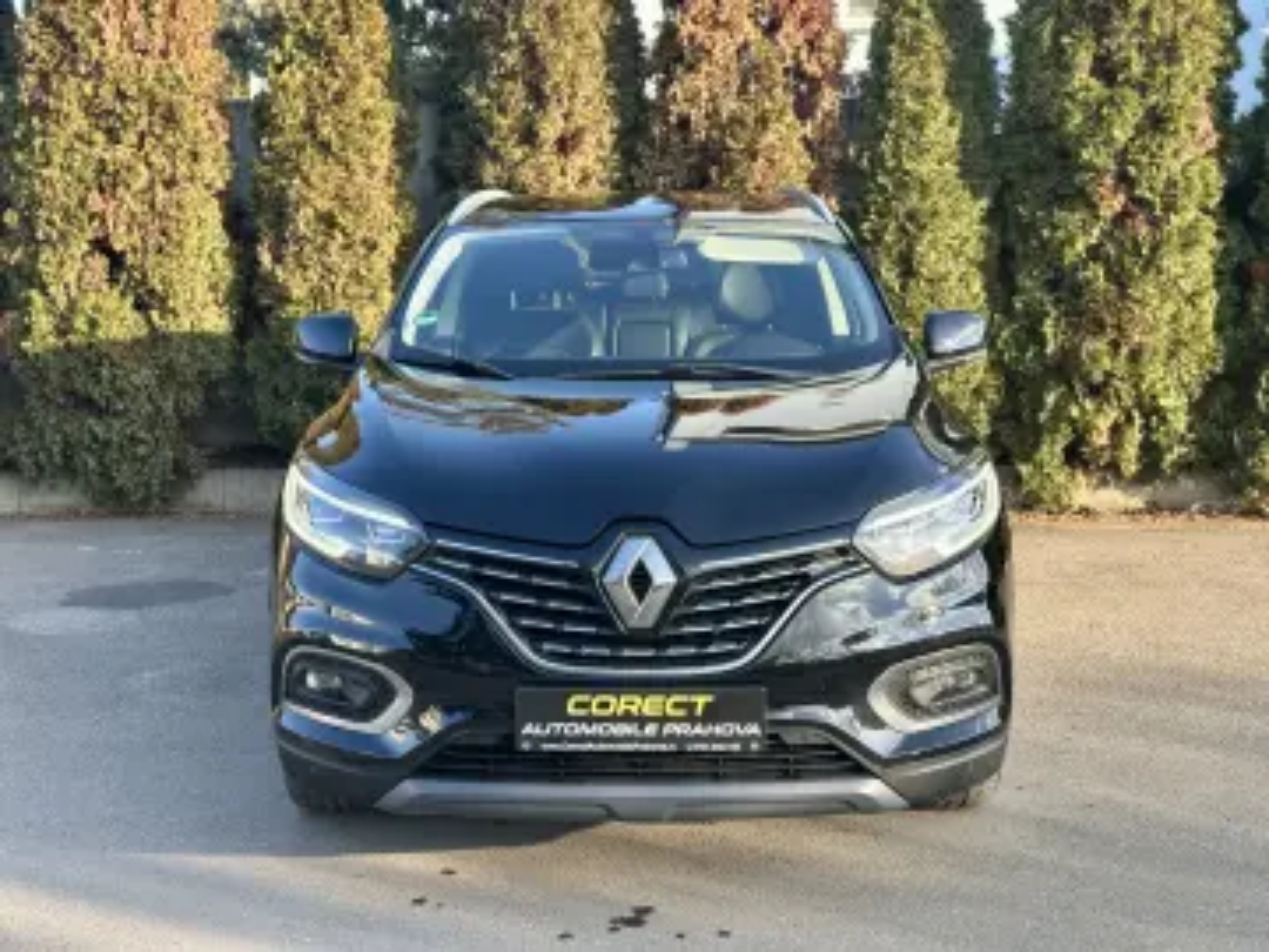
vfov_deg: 30.3
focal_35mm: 48
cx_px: 634
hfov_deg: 39.7
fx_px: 1760
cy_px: 476
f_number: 1.78
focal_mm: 6.86
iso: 64
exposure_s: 1/351
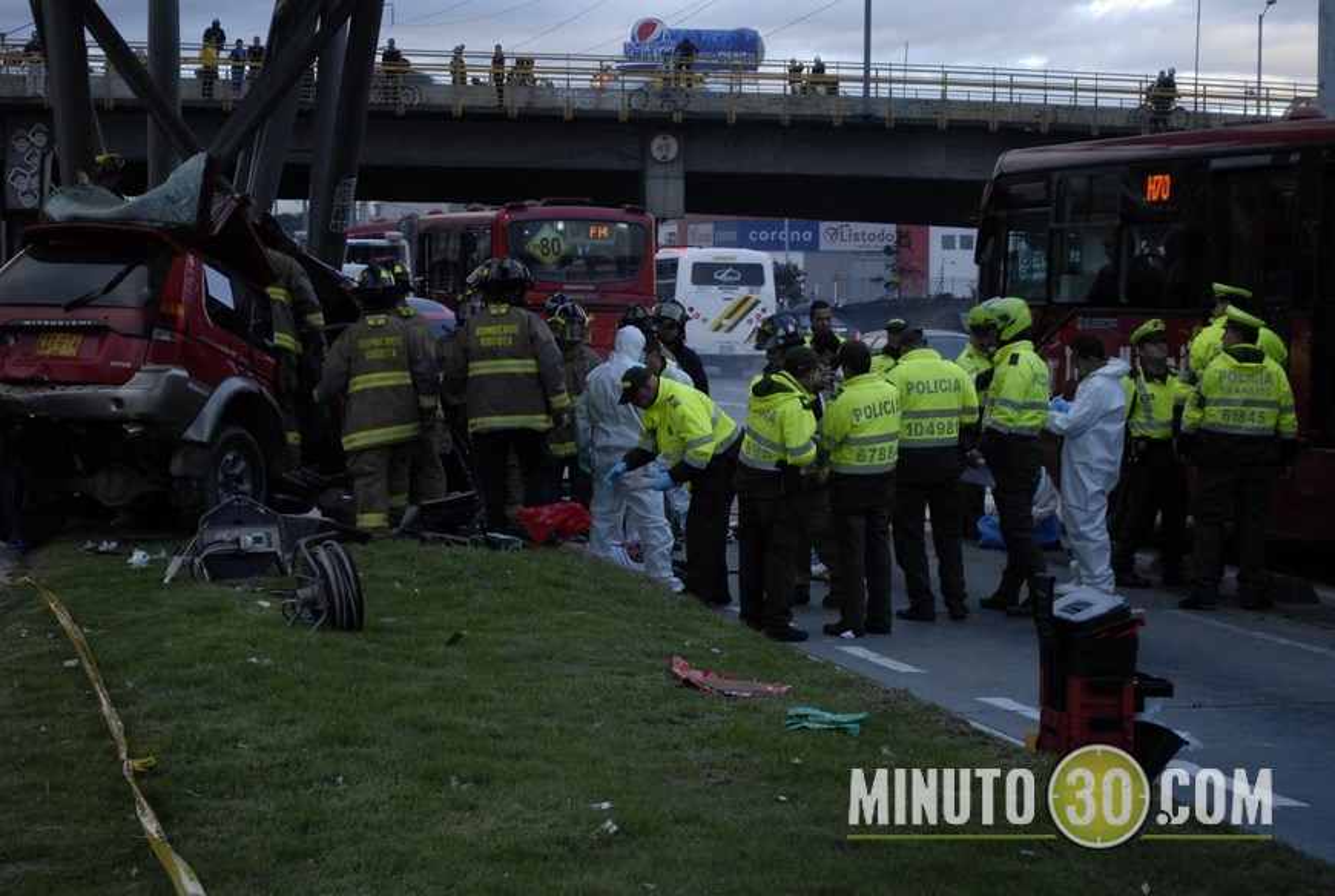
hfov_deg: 24.6
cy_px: 448
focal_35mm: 82
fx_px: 3066
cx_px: 668
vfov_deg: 16.6
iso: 800
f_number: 5.6
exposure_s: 1/125
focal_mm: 55
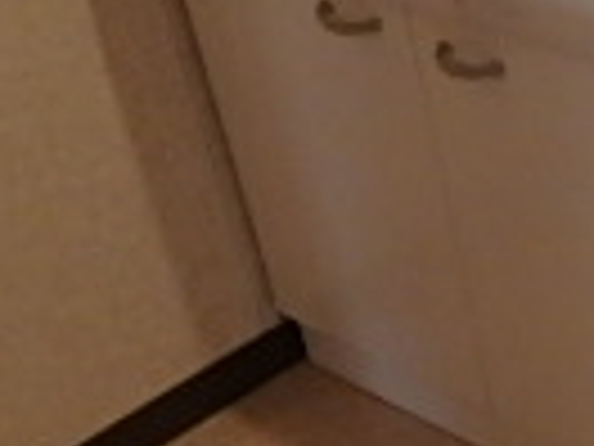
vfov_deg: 13.8
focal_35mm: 102
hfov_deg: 17.2
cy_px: 613
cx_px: 922
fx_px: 1750
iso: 400
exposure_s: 1/30
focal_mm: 3.7
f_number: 3.5
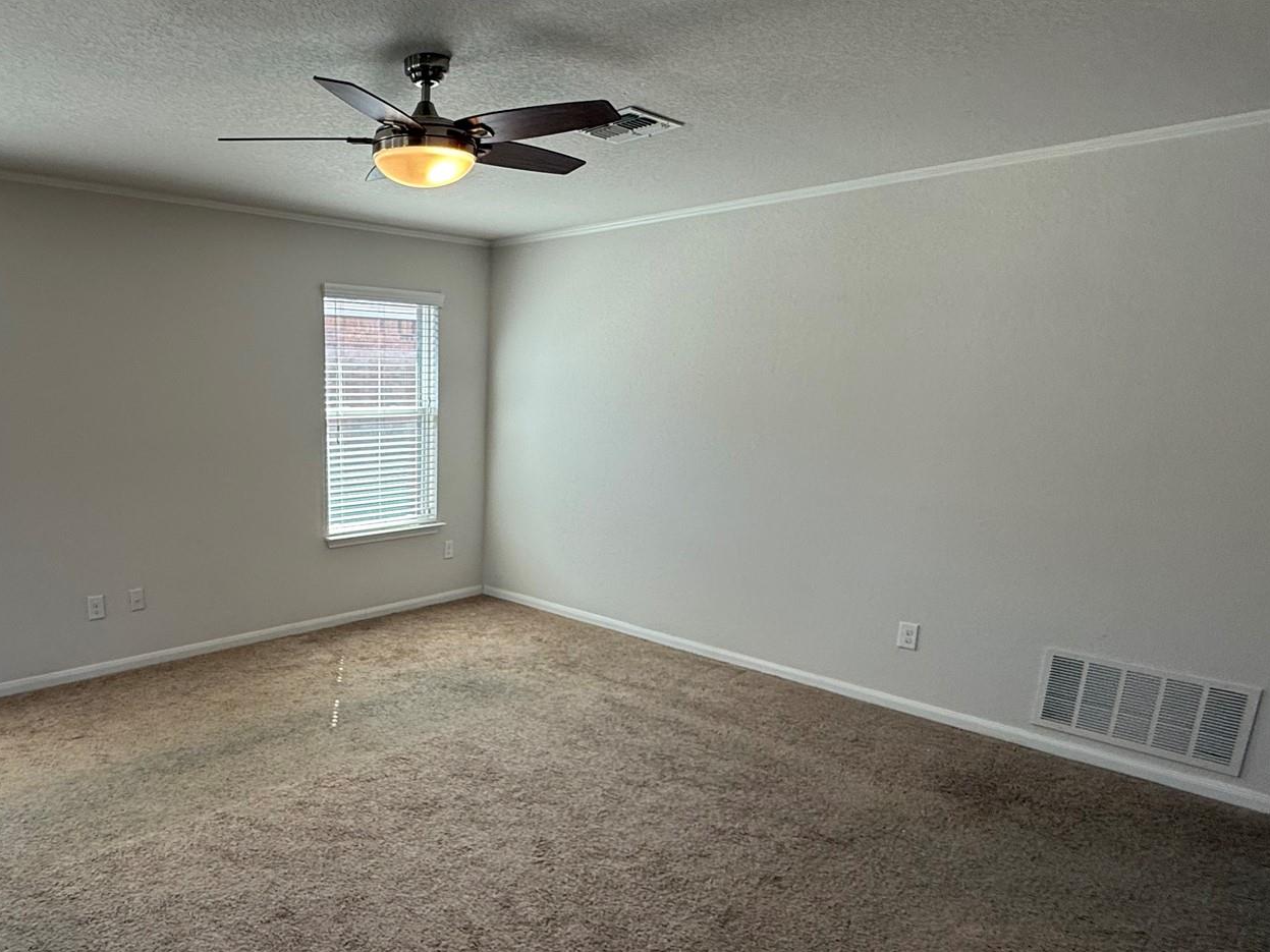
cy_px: 597
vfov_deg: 58.1
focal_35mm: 23
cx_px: 418
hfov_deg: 71.6
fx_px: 844
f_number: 2.2
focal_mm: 2.22
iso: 100
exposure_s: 1/120
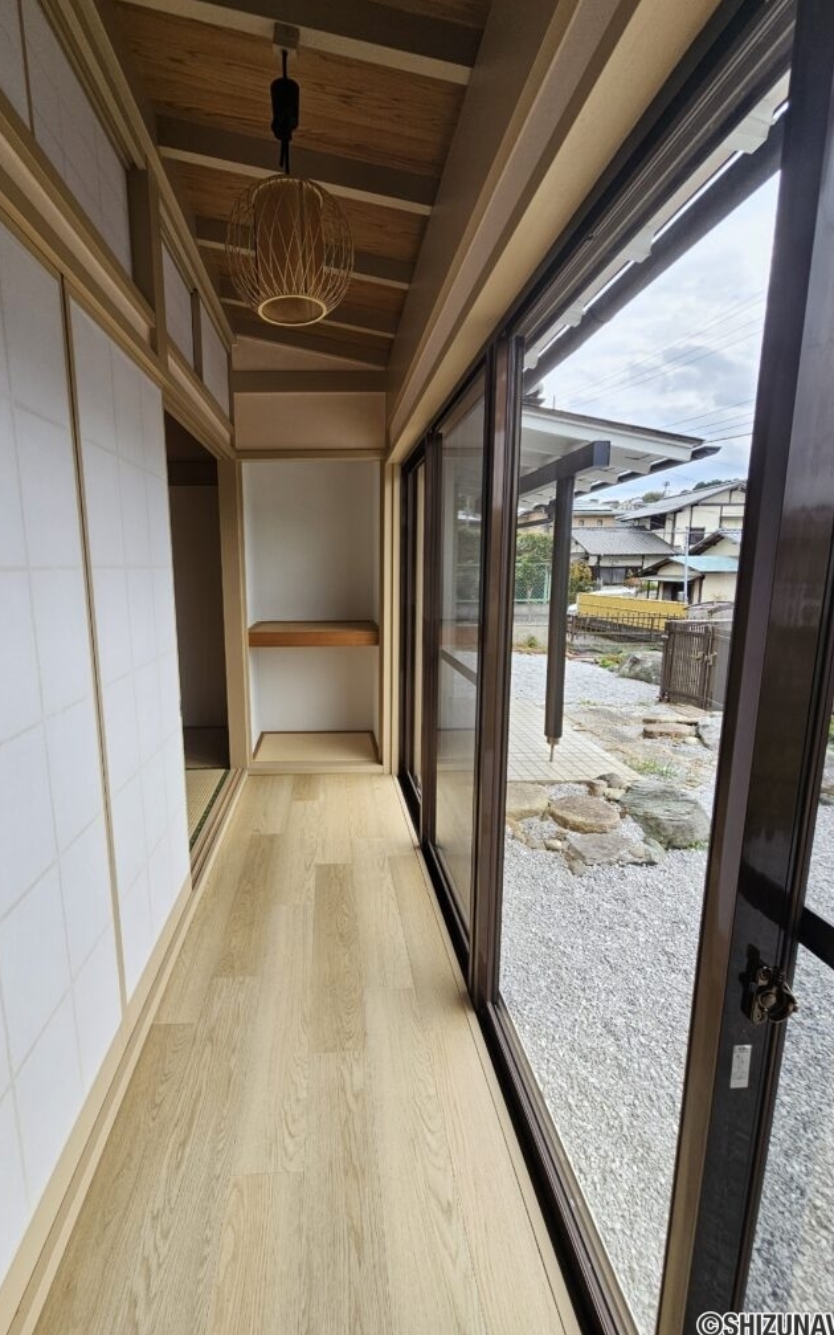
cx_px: 347
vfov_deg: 105.3
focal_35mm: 14
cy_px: 668
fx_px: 509
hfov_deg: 78.0
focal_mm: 2.2
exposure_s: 1/185
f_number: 2.2
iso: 50
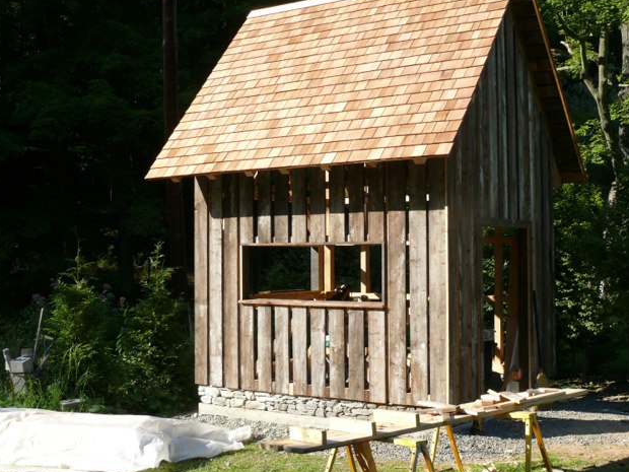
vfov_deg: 29.7
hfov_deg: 38.6
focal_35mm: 49
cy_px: 213
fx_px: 890
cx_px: 399
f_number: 5.6
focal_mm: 8
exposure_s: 1/200
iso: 100
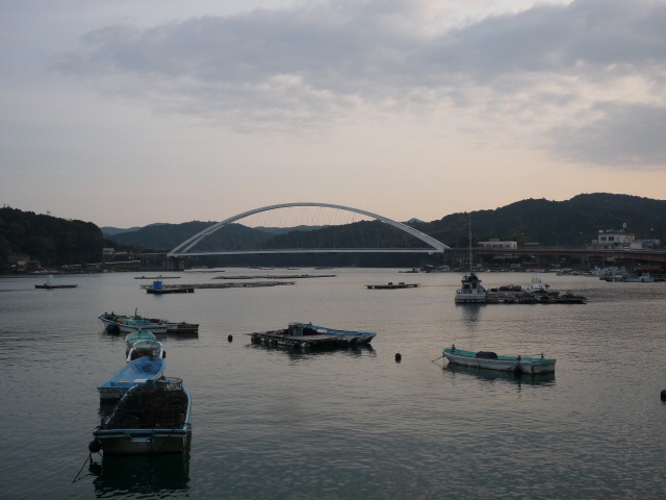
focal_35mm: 47
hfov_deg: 40.4
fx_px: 904
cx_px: 333
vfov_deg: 30.9
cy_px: 250
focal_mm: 8.3
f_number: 4.3
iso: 100
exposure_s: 1/640
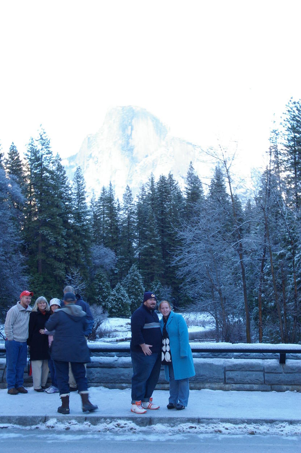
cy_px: 226
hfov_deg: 25.7
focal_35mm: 52
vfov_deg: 37.9
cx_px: 150
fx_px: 660
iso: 400
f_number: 22
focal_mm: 35
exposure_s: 1/8
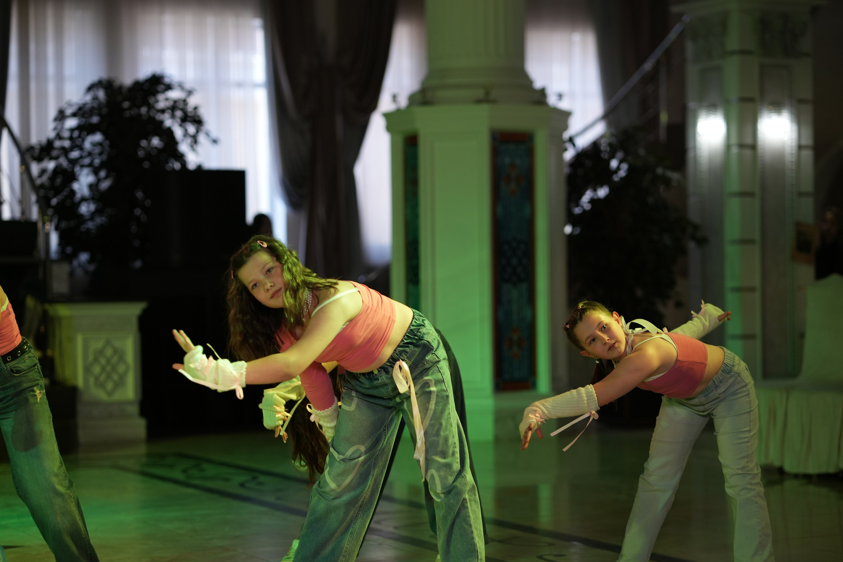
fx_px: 1990
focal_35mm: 85
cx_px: 422
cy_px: 281
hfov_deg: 23.9
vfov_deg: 16.1
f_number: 2.2
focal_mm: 85
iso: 800
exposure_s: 1/400
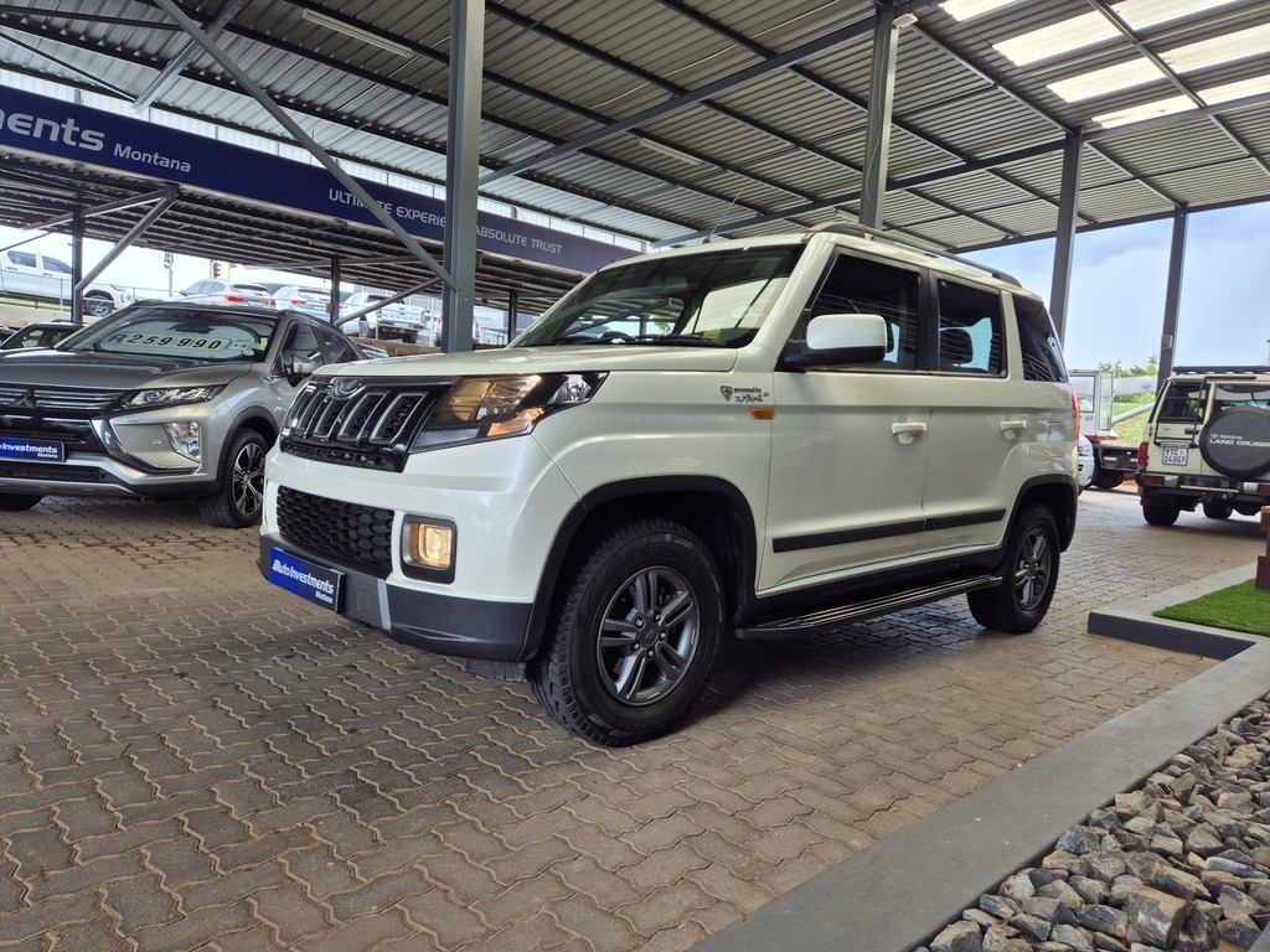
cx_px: 635
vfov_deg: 58.9
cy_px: 476
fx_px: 844
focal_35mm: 23
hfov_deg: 73.9
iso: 32
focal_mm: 5.4
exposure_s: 1/180
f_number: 1.8
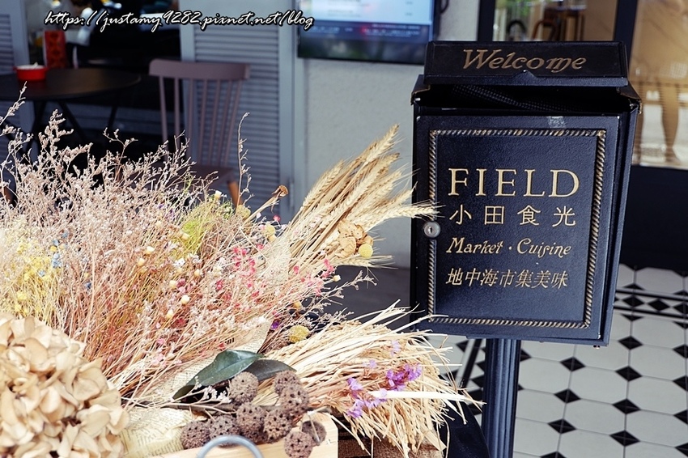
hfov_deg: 49.6
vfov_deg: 34.2
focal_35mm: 39
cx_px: 344
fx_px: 745
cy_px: 229
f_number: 4.5
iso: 200
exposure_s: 1/56
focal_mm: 26.9
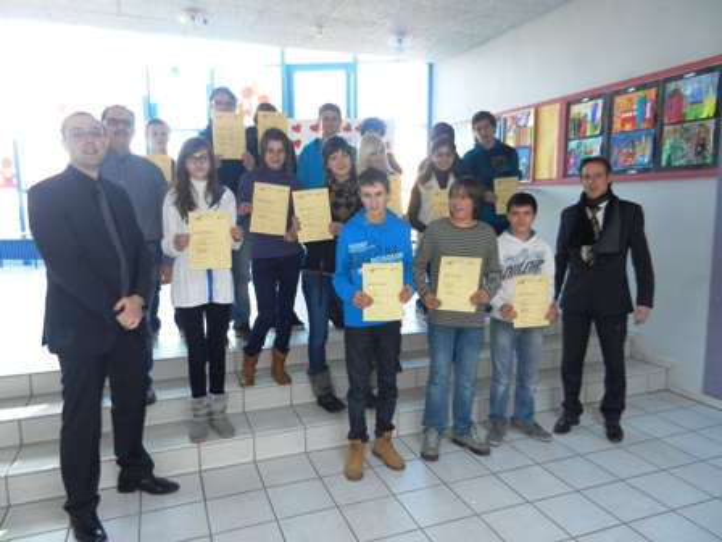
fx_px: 521
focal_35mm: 25
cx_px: 361
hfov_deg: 69.4
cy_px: 271
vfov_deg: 54.9
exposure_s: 1/30
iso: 200
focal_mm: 4.5
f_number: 3.5
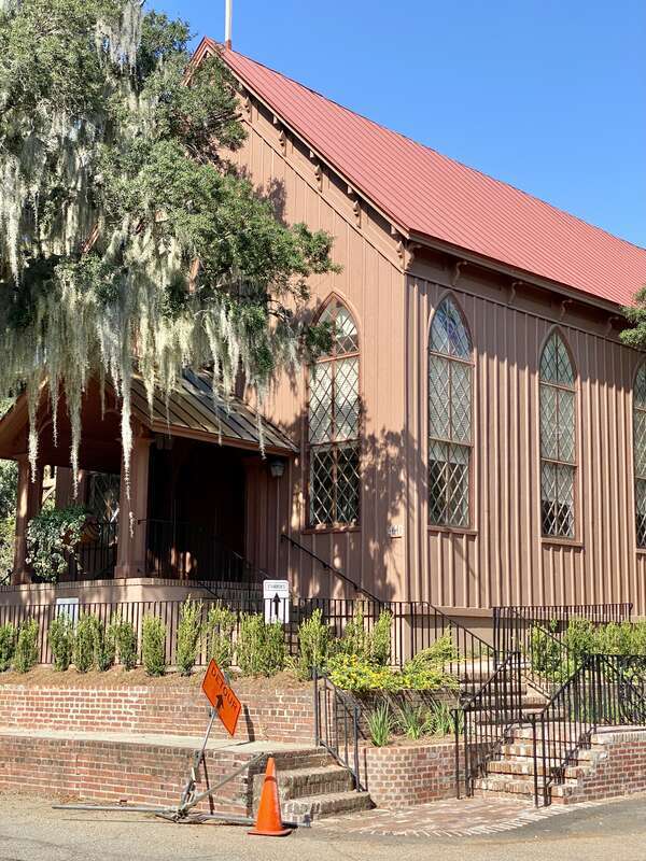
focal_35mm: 52
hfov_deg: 28.0
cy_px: 430
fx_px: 1294
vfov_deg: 36.8
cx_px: 323
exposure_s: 1/888
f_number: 2
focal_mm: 6
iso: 20
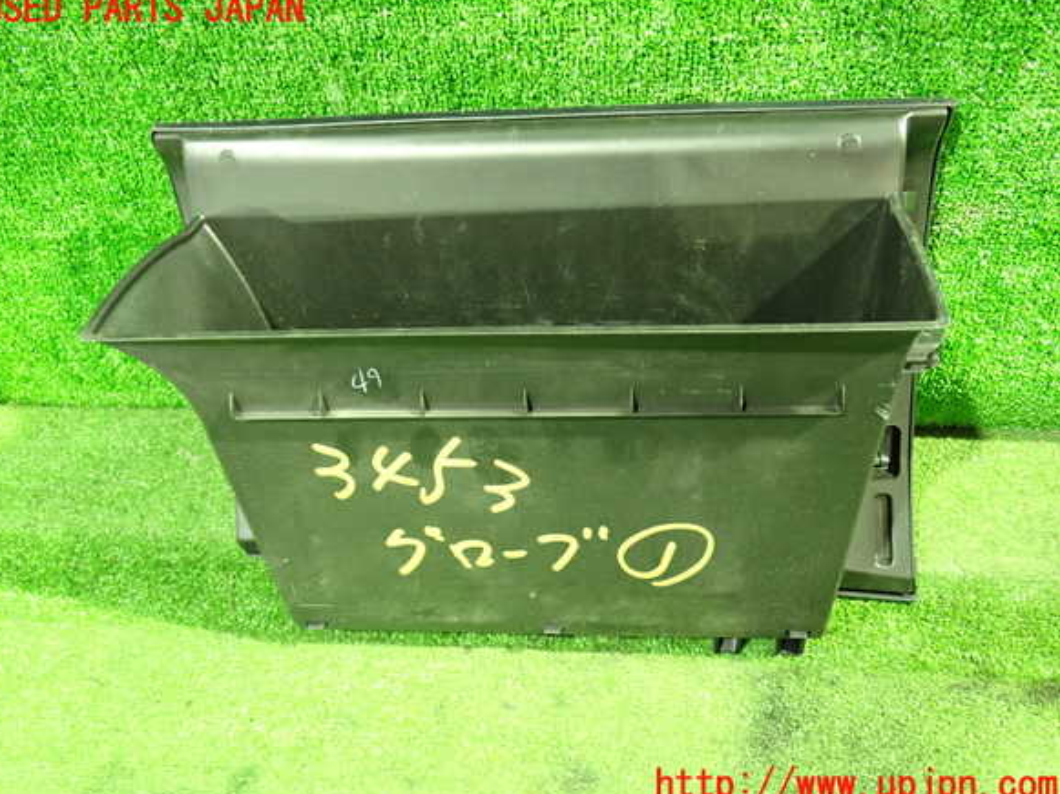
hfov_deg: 58.4
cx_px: 520
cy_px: 398
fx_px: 949
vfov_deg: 45.4
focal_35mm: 31
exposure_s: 1/8
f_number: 2.3
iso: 1000
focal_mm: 5.4
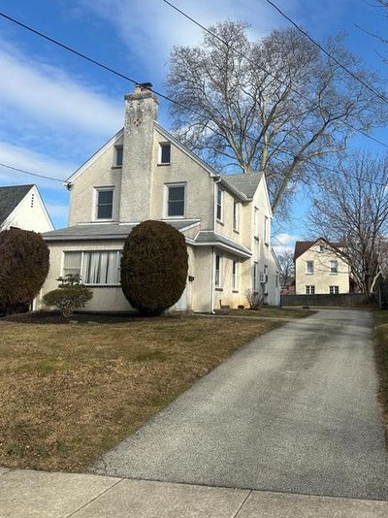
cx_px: 235
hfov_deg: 46.5
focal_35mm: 30
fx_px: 449
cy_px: 235
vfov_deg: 59.9
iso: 80
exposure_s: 1/4348
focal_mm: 6.86
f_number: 1.78
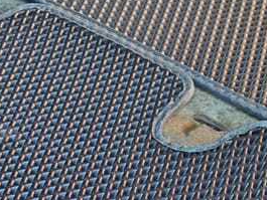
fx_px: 1289
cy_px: 90
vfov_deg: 8.9
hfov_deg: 11.6
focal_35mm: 167
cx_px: -66
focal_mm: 22
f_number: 8
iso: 450
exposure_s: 1/15
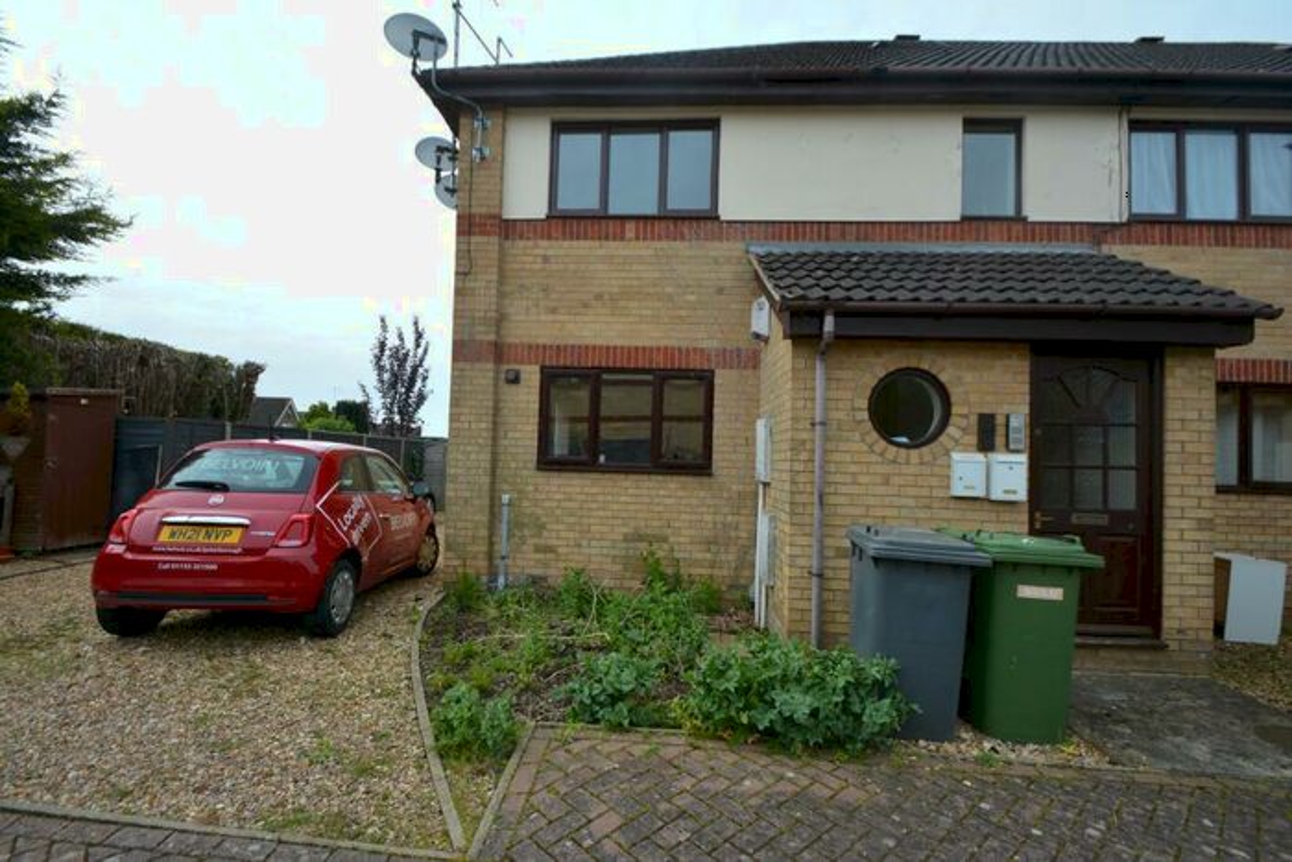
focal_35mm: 15
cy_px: 431
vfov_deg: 77.4
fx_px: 538
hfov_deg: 100.4
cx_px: 646
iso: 160
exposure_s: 1/250
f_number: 8
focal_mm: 10
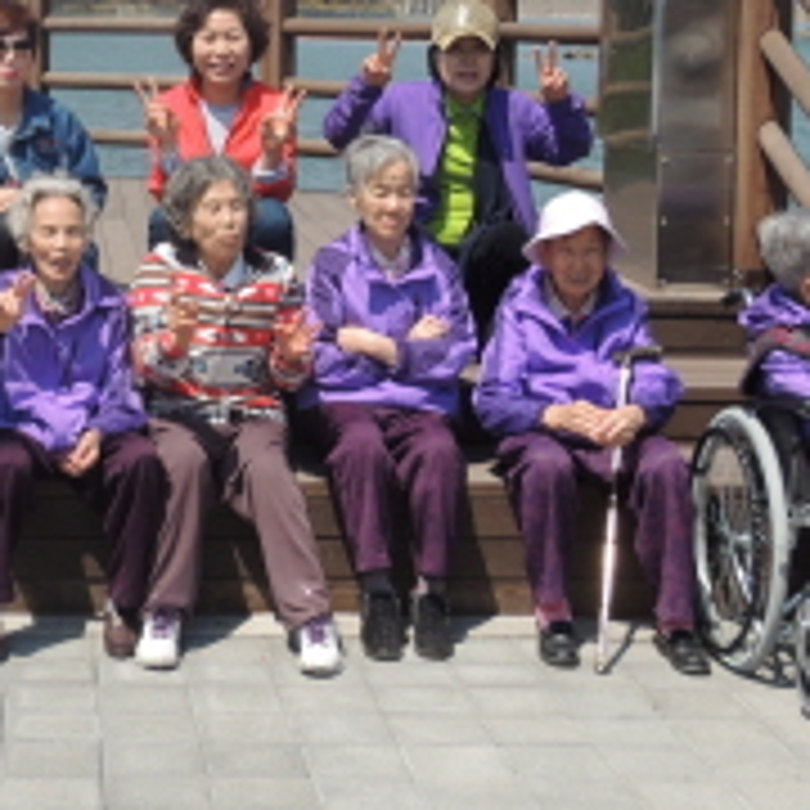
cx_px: 117
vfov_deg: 21.1
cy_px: 169
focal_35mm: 81
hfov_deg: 21.0
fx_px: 2144
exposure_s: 1/1000
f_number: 3.2
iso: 100
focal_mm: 5.8
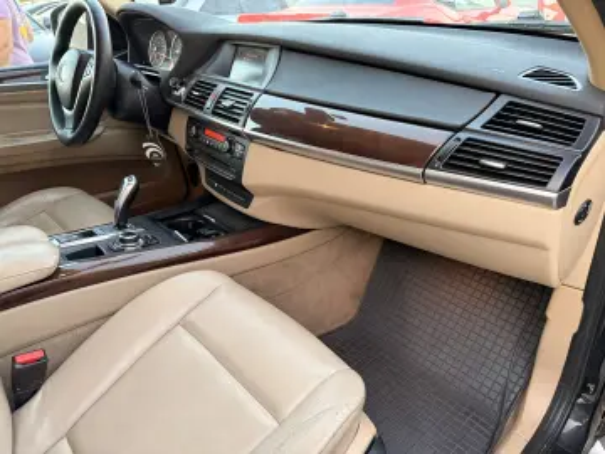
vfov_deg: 56.8
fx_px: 419
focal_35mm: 24
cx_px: 302
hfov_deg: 71.6
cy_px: 227
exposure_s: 1/60
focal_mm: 6.76
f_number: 1.78
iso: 200
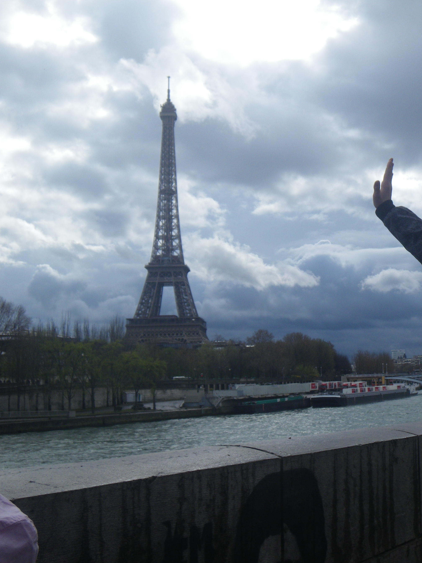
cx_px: 345
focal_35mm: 46
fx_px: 748
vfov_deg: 41.2
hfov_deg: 30.7
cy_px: 285
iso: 50
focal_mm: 6.1
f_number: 4.6
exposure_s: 1/320
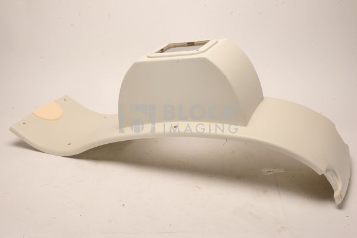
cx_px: 178
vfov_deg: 26.9
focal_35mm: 50
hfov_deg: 39.6
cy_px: 119
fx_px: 495
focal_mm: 50
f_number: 20
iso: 320
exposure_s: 1/160
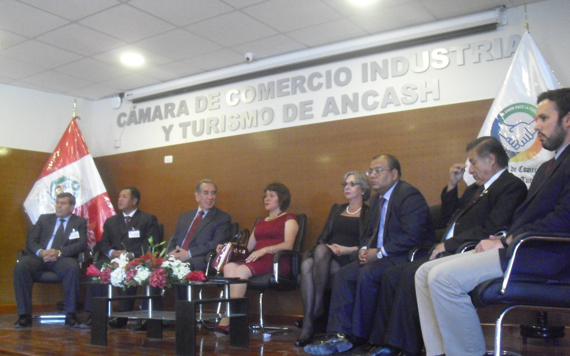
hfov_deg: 50.4
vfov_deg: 32.7
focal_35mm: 39
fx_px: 606
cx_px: 283
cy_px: 204
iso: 800
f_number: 3.1
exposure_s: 1/80
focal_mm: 6.3
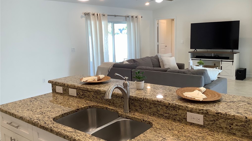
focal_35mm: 34
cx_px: 127
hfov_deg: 58.0
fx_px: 227
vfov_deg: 34.6
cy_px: 68
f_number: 2.4
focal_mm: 3.3
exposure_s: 1/120
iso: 80
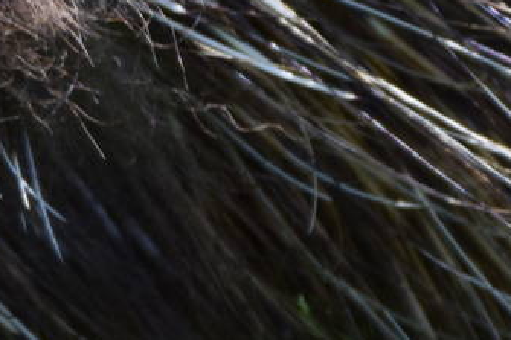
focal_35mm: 896
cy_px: -303
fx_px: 12717
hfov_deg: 2.3
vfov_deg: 1.5
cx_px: -117
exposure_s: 1/1000
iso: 800
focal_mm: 125
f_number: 4.8
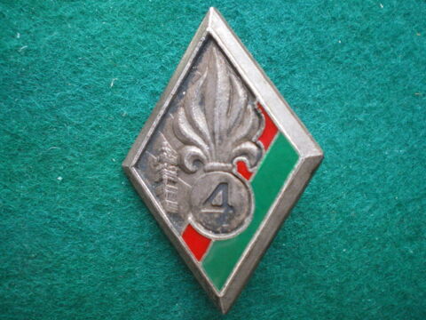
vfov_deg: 37.7
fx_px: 468
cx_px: 213
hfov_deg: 49.0
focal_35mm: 38
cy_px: 160
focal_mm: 6.3
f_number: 3.1
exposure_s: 1/30
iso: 400
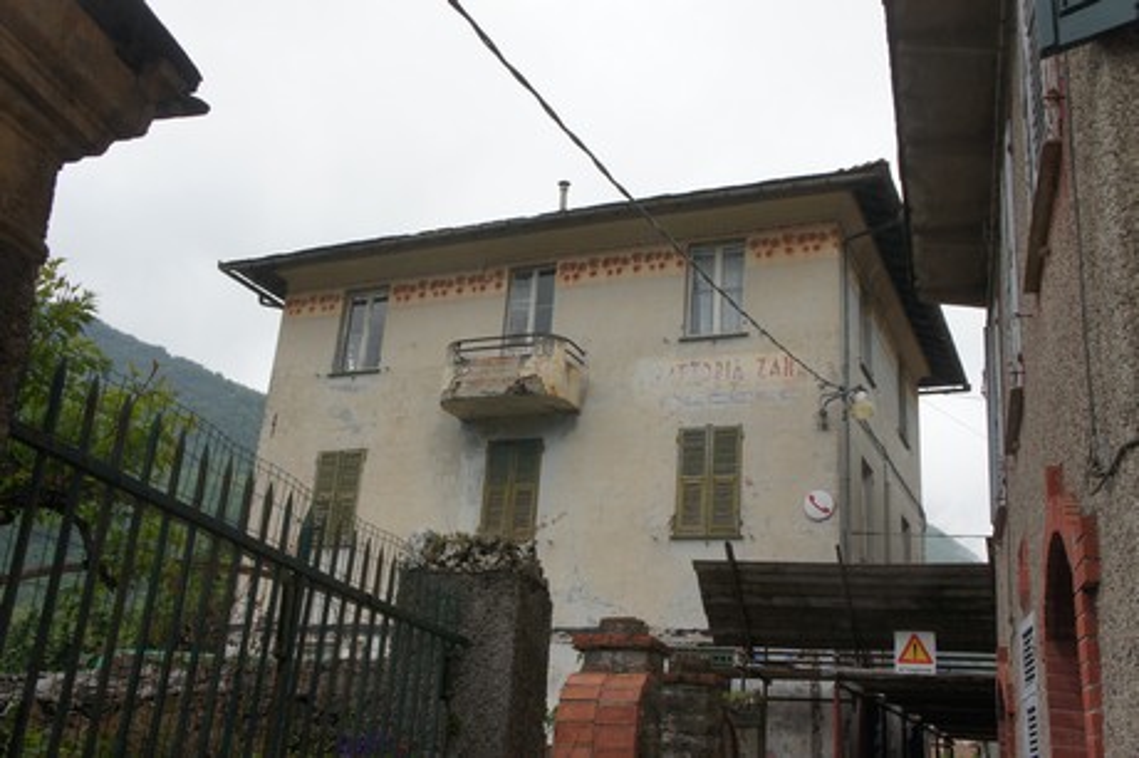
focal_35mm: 34
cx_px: 570
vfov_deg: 38.3
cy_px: 379
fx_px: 1091
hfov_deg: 55.1
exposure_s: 1/250
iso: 500
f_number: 6.3
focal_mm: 23
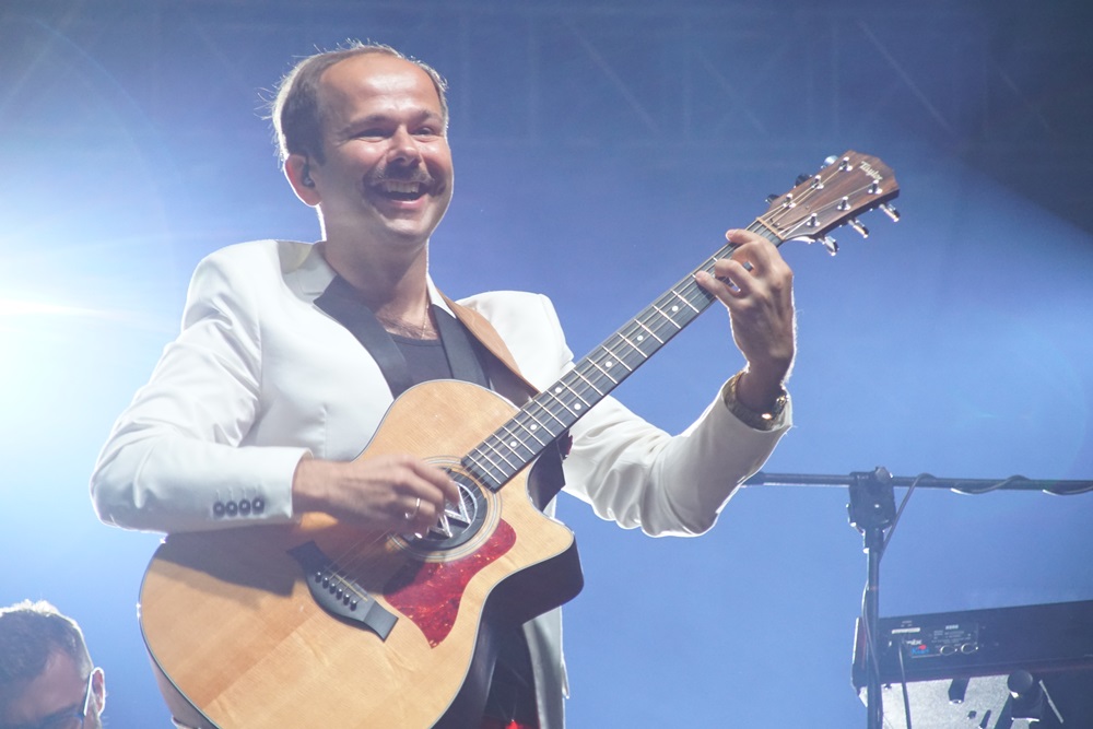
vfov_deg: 6.8
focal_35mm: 202
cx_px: 546
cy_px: 364
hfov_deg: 10.2
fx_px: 6149
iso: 1600
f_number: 5.6
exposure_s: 1/250
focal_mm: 135
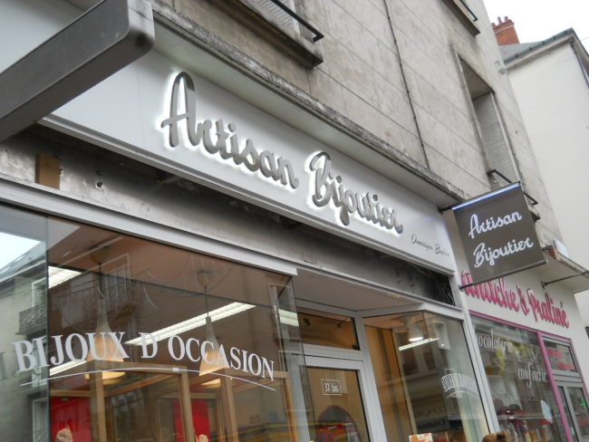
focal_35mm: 41
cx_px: 294
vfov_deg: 35.2
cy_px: 221
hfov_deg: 45.8
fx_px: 698
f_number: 3.1
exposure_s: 1/50
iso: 80
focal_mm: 6.72
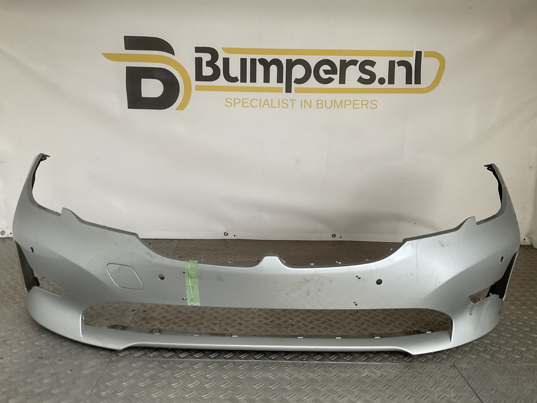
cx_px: 268
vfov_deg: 48.2
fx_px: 450
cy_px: 202
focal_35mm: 29
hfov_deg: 61.7
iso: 50
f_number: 1.8
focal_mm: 3
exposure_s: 1/50
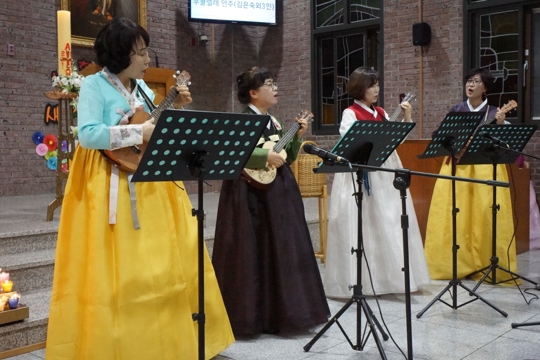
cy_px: 180
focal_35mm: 40
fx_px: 600
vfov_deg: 33.4
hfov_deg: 48.5
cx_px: 270
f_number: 7.1
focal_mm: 27
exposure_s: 1/125
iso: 6400
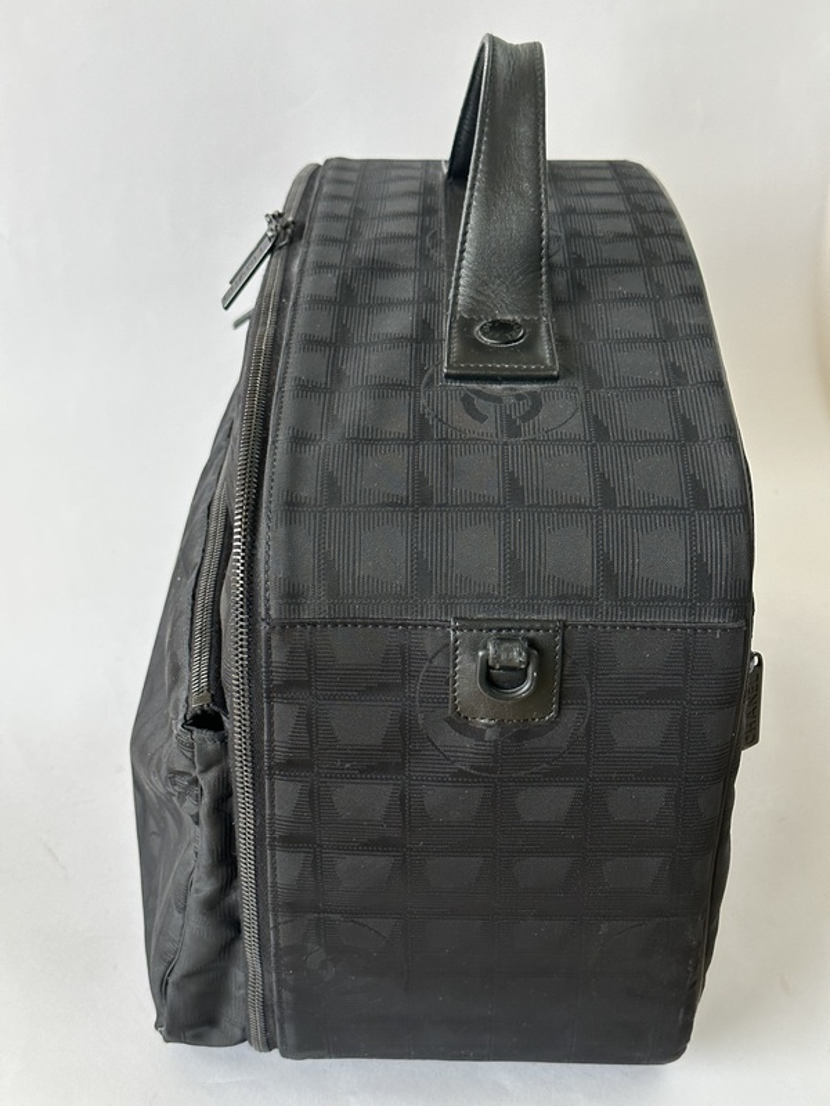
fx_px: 1535
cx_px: 415
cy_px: 553
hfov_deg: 30.3
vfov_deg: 39.7
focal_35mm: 48
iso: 320
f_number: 1.78
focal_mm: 6.86
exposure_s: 1/40
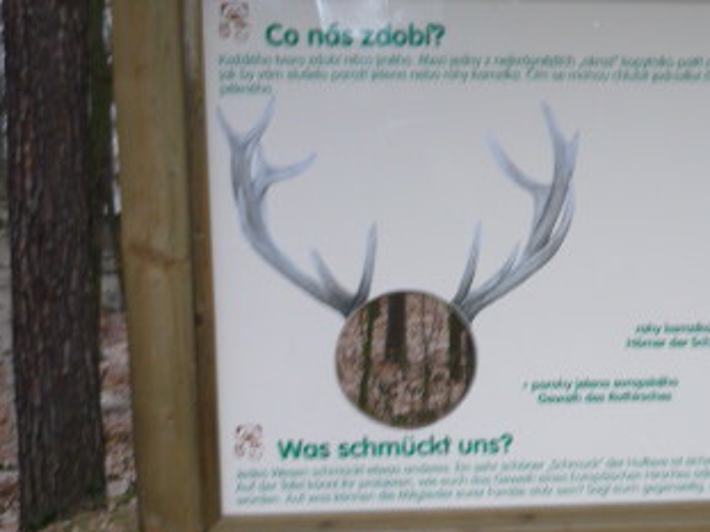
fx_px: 1394
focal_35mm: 68
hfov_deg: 28.0
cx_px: 573
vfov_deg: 21.6
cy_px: 329
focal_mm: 5.5
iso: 100
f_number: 2.8
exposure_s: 1/30
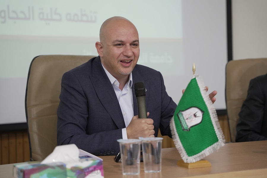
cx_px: 134
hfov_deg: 28.8
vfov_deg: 19.5
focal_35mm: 70
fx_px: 519
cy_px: 89
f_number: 2.8
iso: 3200
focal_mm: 70
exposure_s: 1/160
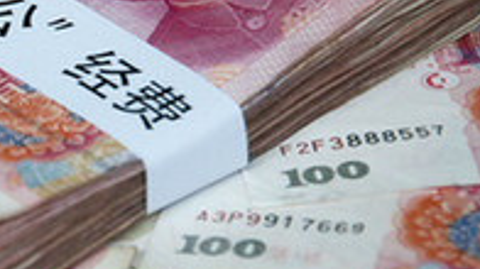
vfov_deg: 3.6
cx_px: 24
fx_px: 4312
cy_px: 81
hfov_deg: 6.4
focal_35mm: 339
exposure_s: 1/50
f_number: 5.6
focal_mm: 90
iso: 320
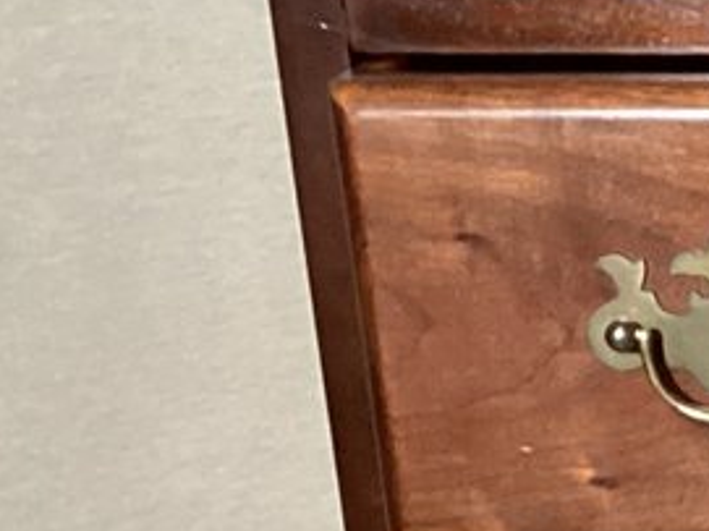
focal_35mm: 173
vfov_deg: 8.4
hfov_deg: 10.1
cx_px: 1636
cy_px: 700
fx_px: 3542
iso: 320
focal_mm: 3.3
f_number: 2.4
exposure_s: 1/33
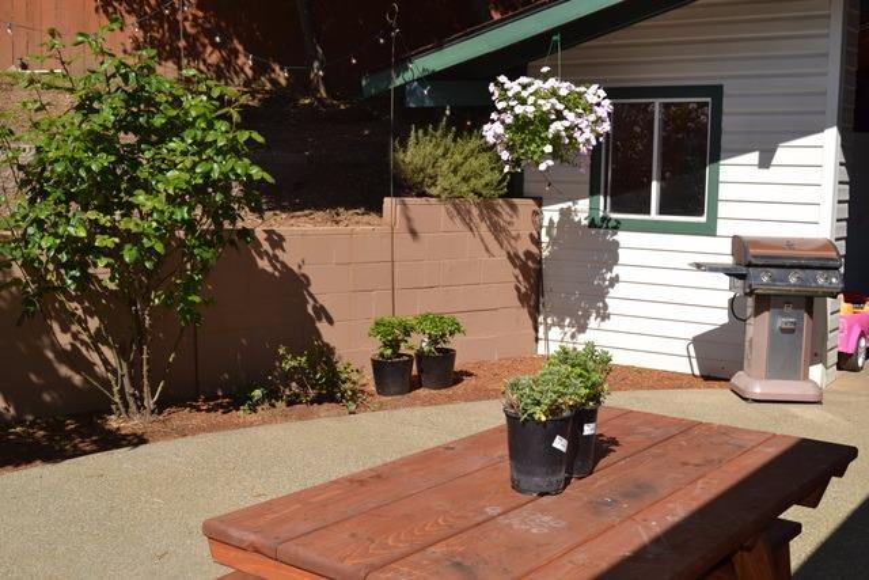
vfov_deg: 31.9
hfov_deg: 46.4
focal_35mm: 42
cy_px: 290
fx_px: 1014
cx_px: 434
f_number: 9
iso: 100
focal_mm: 28
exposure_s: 1/200
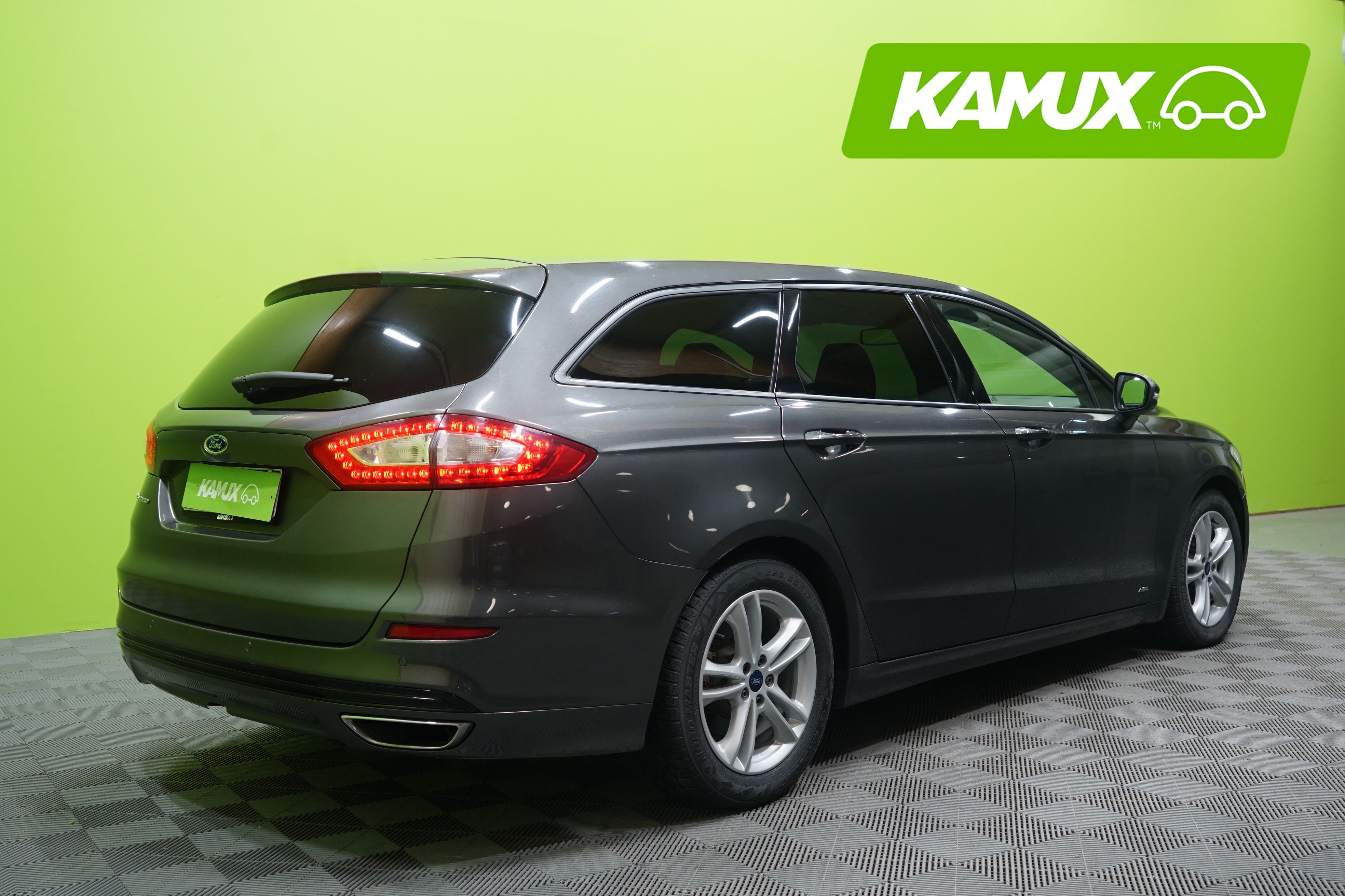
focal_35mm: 36
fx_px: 1345
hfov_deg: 53.1
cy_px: 448
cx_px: 672
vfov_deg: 36.9
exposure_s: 1/20
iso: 800
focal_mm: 36
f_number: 5
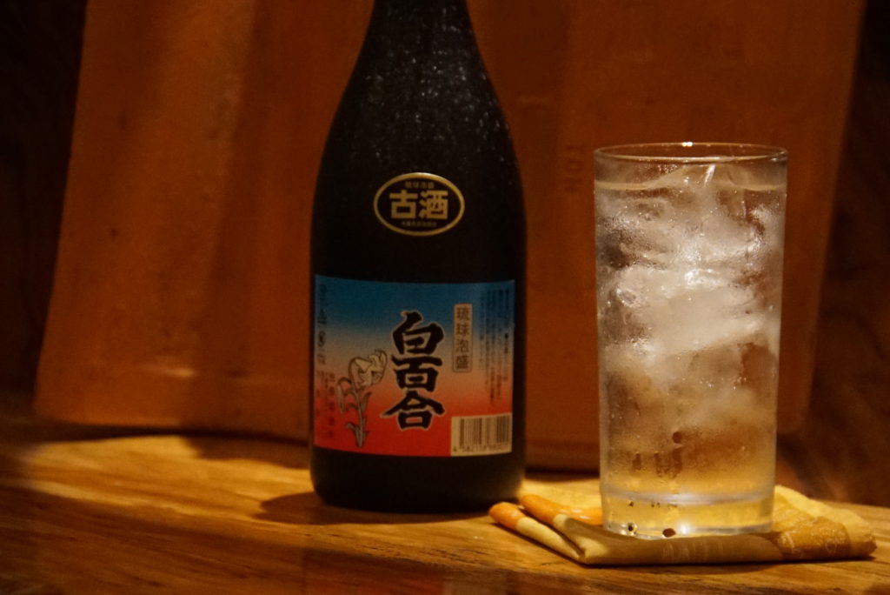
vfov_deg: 8.6
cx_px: 445
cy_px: 298
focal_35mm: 160
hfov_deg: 12.8
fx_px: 3958
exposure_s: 1/80
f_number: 6.3
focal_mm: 107.3
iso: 12800
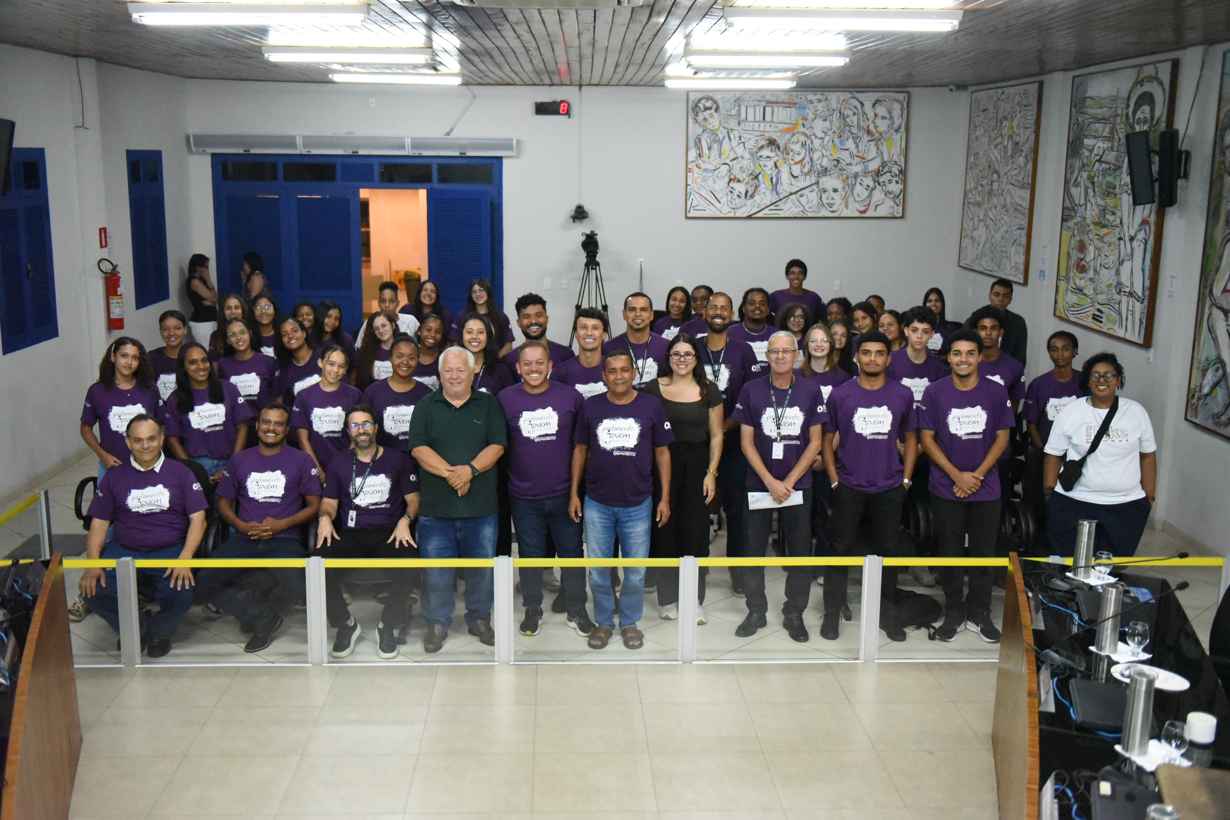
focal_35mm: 36
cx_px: 615
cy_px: 410
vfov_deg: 36.9
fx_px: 1230
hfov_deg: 53.1
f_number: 2.8
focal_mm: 36
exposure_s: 1/1250
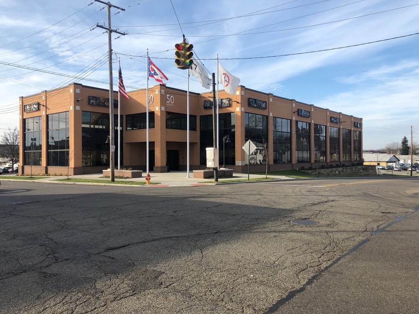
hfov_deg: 63.4
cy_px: 157
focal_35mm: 28
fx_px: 339
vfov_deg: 49.7
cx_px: 210
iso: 20
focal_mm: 3.99
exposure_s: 1/1091
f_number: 1.8
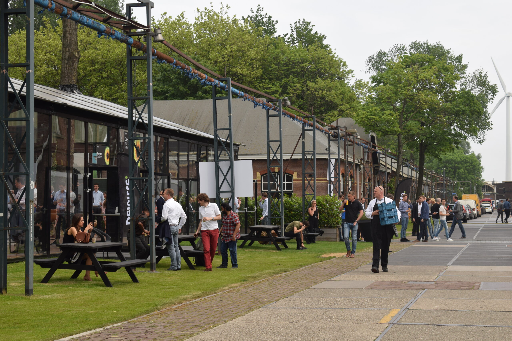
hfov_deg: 24.6
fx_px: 1173
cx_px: 256
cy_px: 170
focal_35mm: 82
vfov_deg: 16.6
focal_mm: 55
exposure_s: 1/250
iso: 200
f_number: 8
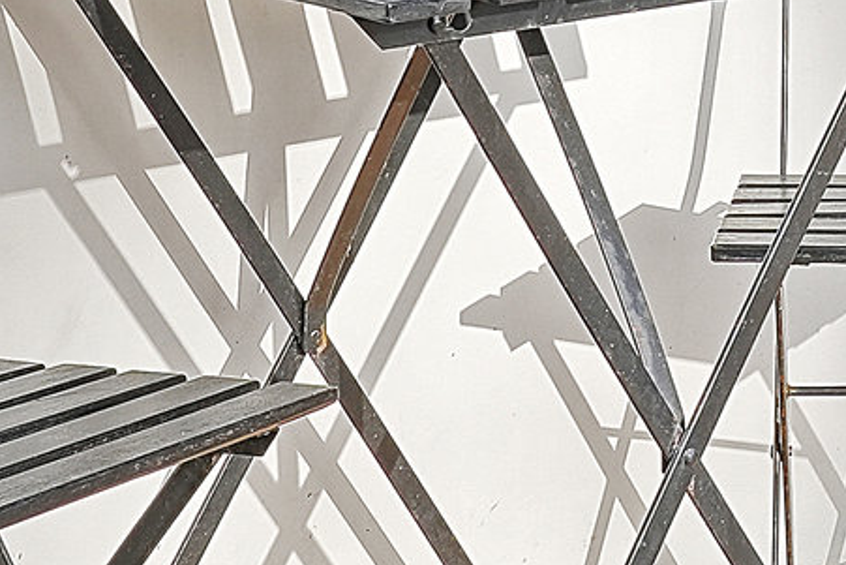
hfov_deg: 13.1
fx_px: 3596
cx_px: 1024
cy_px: -586
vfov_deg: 8.5
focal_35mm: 153
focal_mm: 23
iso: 400
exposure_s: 1/40
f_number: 8
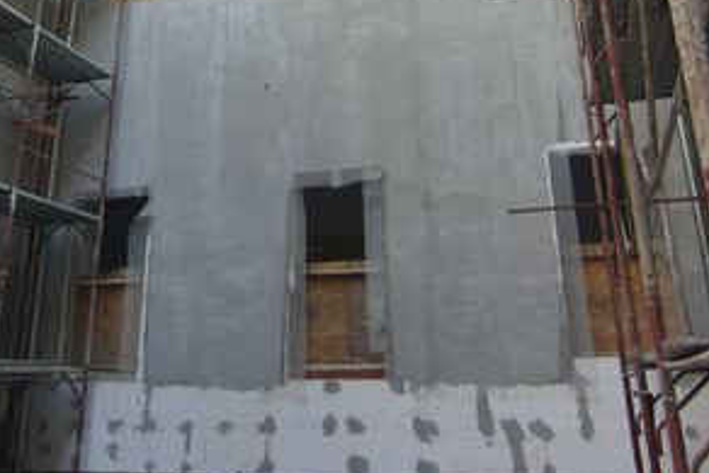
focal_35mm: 39
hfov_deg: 49.4
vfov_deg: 32.9
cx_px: 311
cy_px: 70
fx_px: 768
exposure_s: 1/60
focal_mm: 4.3
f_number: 3.2
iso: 100
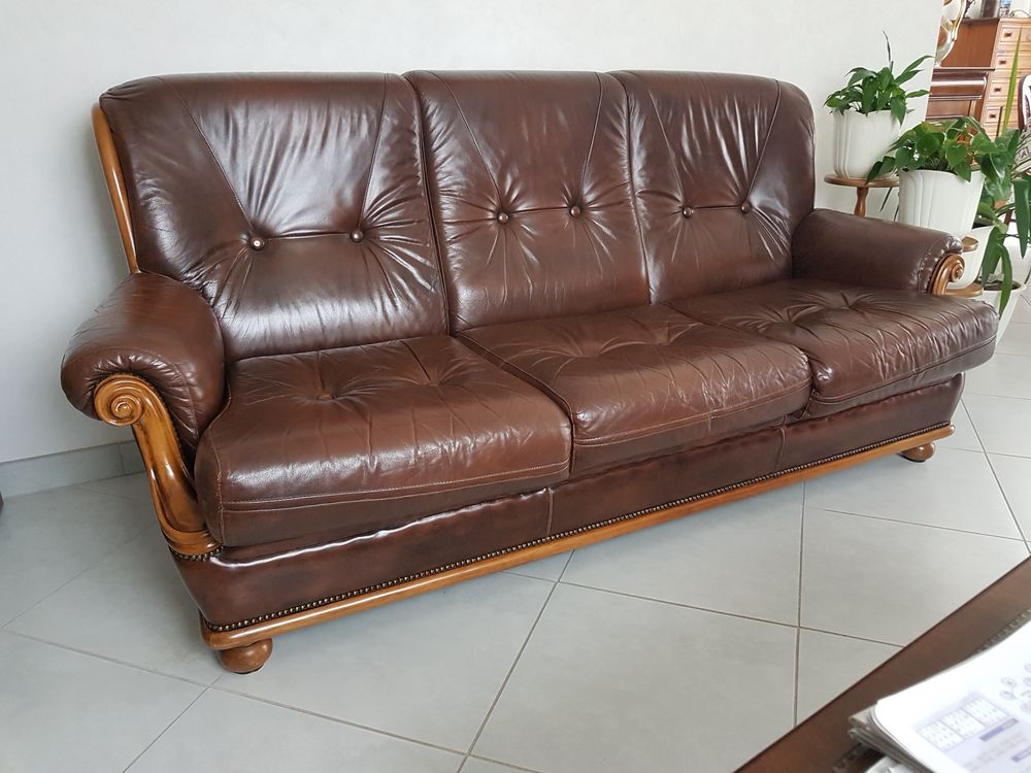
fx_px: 774
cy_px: 386
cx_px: 516
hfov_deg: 67.3
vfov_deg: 53.1
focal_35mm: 26
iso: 200
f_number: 1.7
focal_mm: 4.2
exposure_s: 1/14
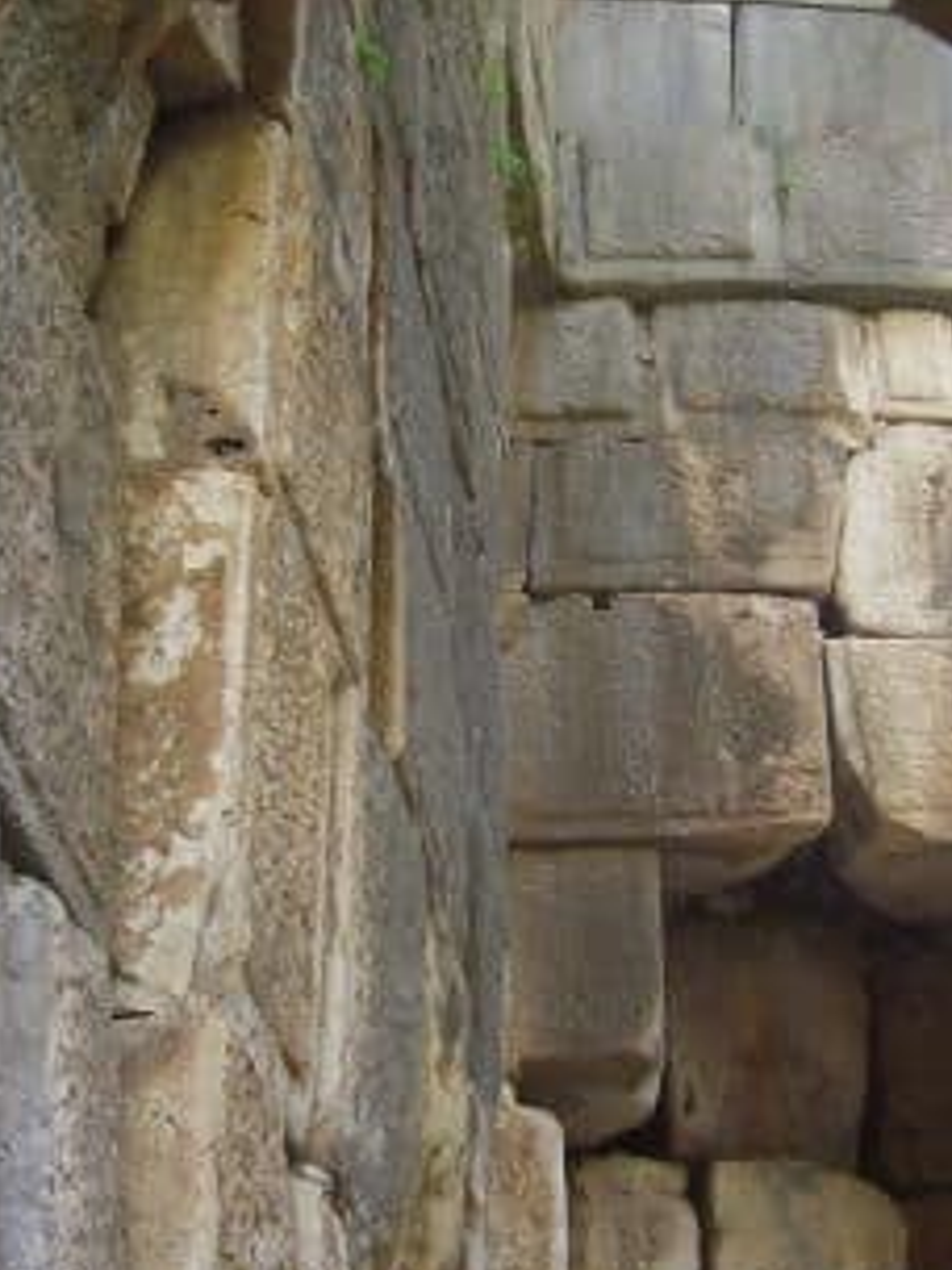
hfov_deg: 19.1
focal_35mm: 77
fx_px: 2824
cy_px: 510
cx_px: 560
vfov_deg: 25.3
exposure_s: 1/60
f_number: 2.8
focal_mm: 8
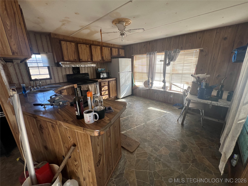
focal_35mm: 13
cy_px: 93
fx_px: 93
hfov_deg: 106.2
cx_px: 124
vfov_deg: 89.9
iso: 50
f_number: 1.8
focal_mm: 1.57
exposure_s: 1/99
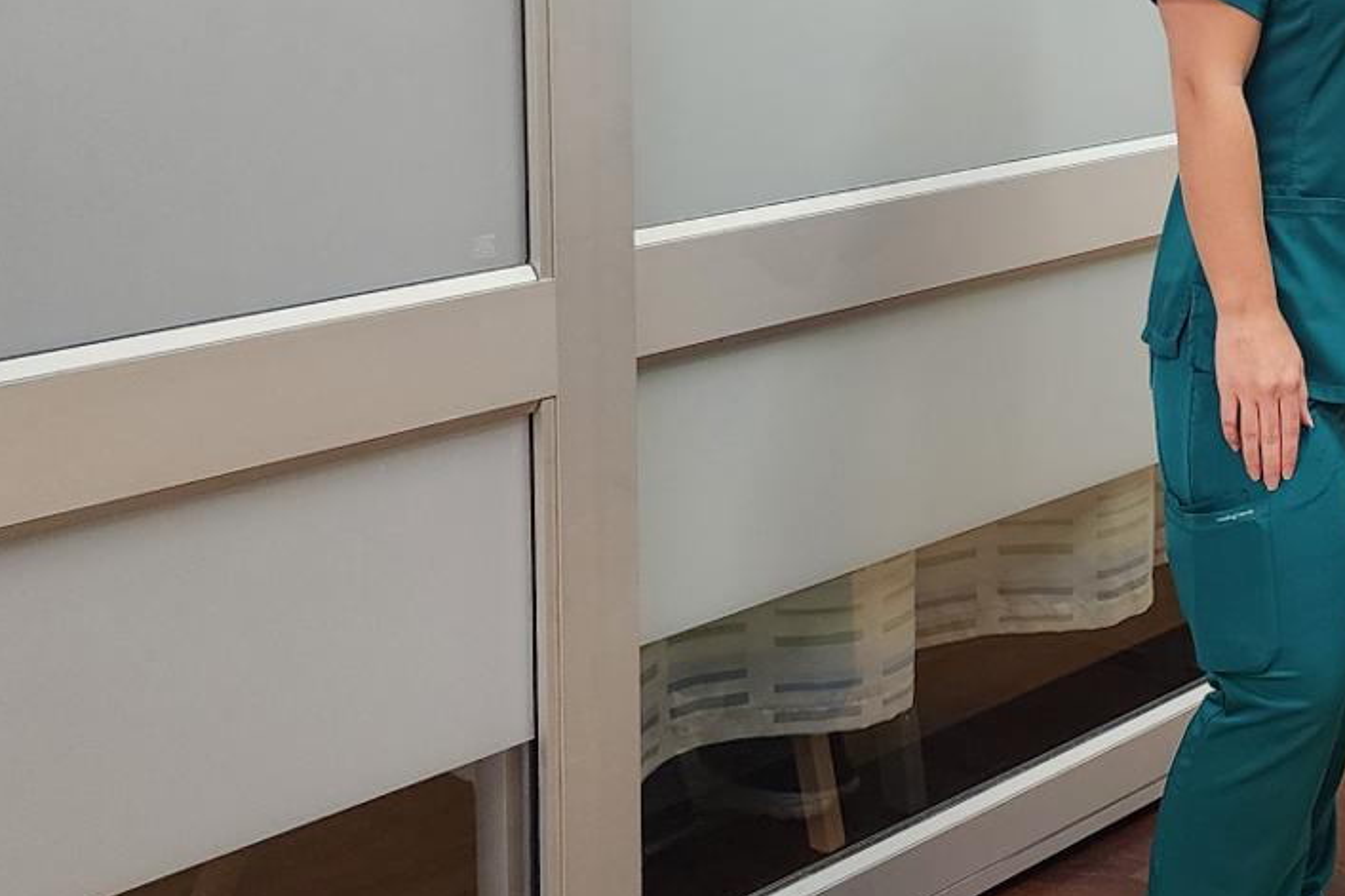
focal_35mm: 65
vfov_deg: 20.5
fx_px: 2428
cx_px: 1453
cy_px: 114
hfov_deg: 28.4
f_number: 1.8
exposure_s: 1/120
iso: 200
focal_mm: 6.4
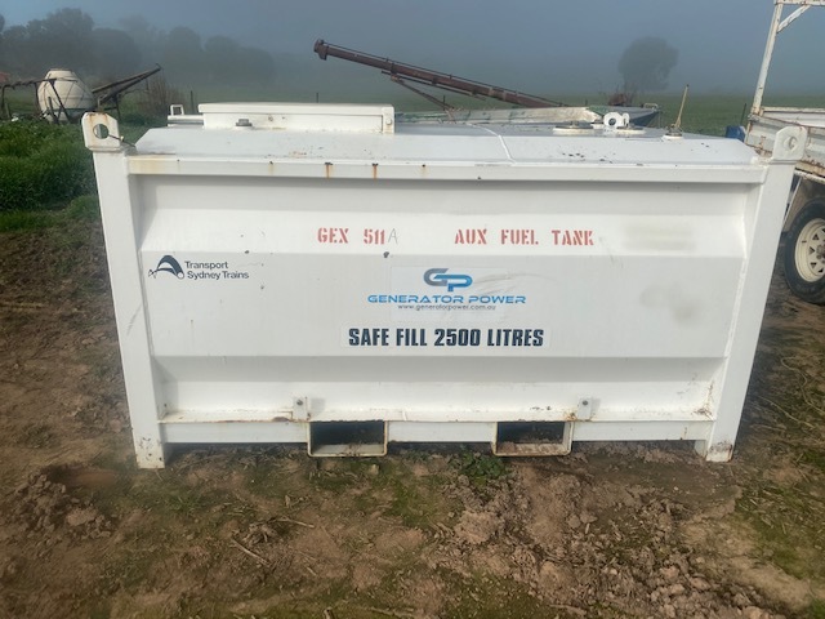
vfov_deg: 53.1
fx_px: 620
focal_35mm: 26
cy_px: 310
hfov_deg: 67.3
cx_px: 412
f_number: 1.8
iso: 32
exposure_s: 1/5263
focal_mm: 4.25
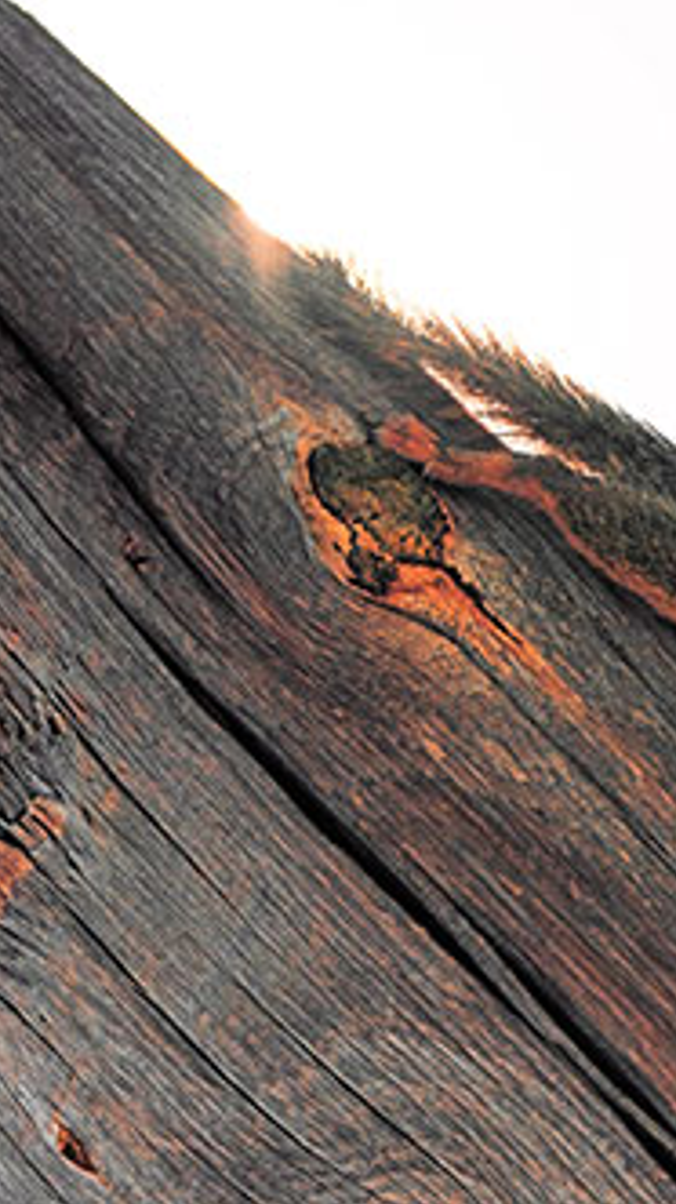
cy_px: 602
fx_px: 15148
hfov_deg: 2.6
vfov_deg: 4.5
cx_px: 636
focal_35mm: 475
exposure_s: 1/2000
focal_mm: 300
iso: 800
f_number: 11
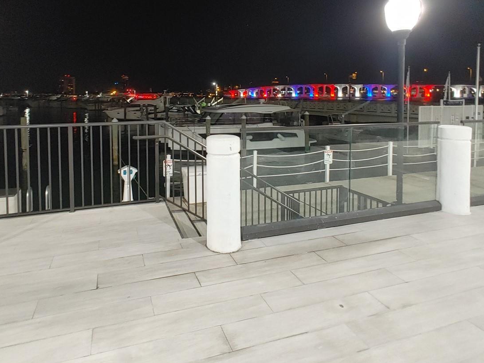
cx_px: 202
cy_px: 109
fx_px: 308
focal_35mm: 22
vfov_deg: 59.0
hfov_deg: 75.8
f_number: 1.9
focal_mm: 1.78
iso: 550
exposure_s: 1/17
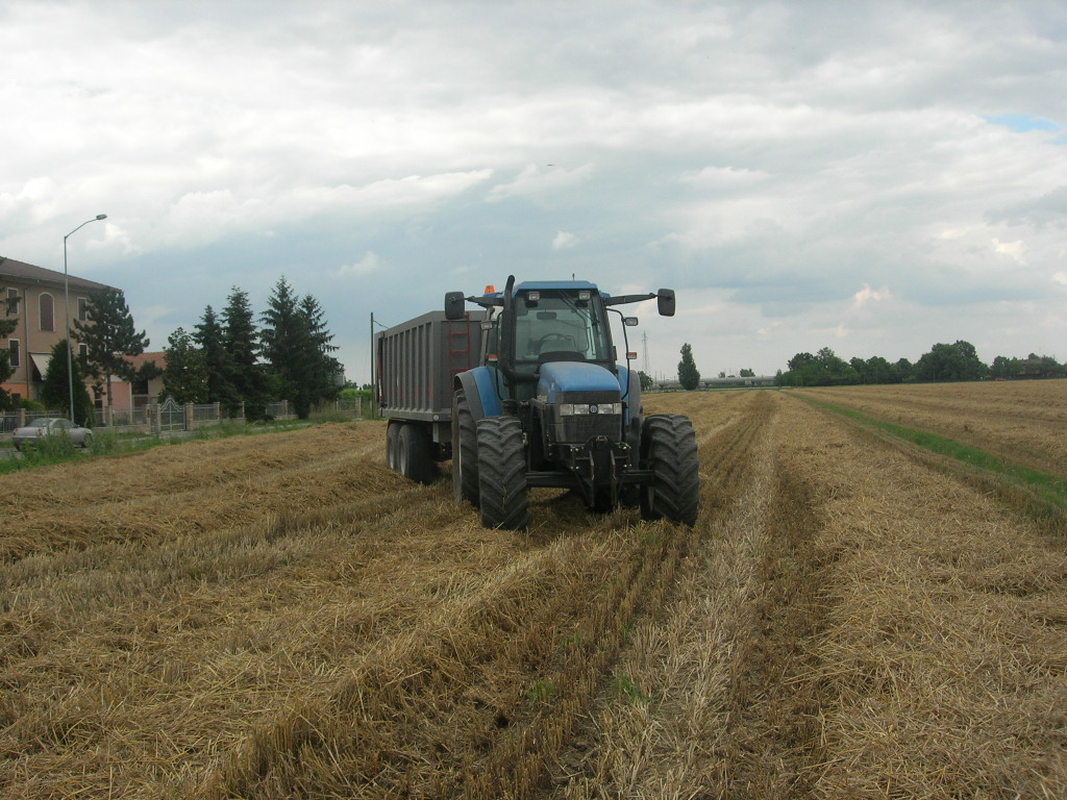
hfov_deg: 49.0
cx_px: 534
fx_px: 1171
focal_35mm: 38
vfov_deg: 37.7
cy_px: 400
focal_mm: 7.8
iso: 64
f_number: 4.8
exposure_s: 1/252
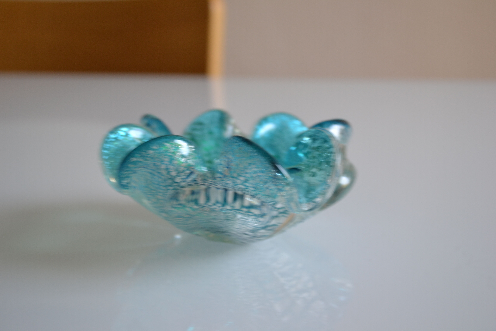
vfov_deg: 25.8
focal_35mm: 52
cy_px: 166
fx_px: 723
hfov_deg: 37.9
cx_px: 248
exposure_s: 1/40
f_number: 5
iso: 400
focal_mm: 35
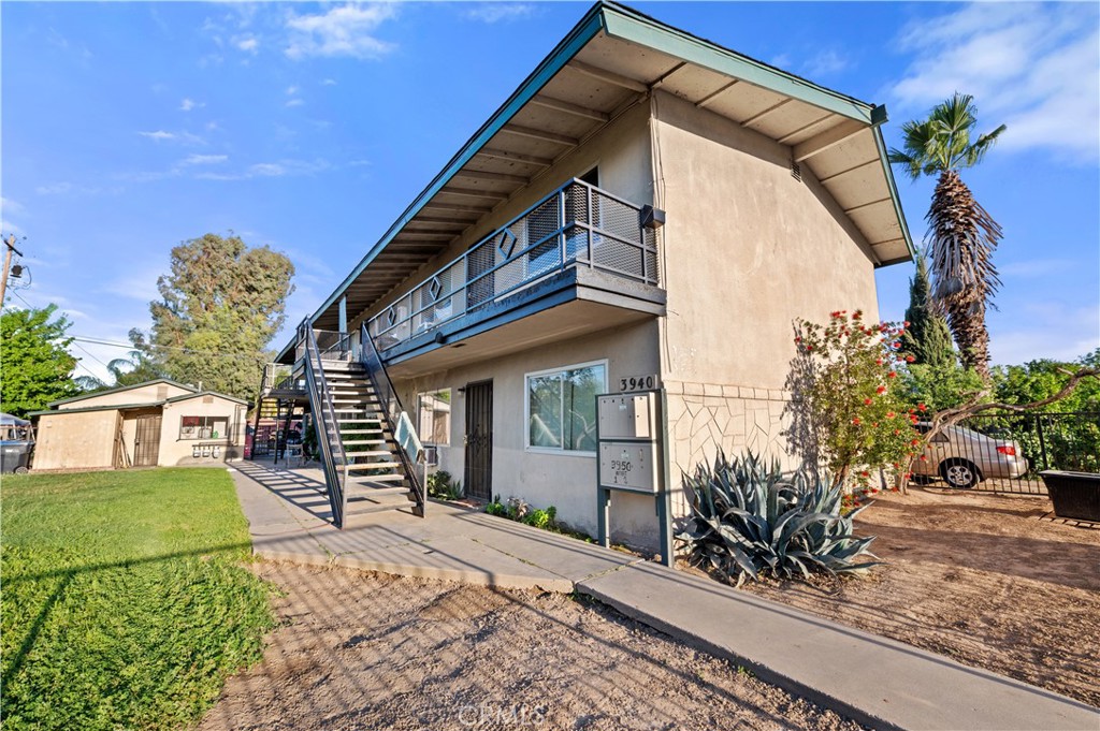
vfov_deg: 81.1
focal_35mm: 14
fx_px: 427
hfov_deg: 104.3
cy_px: 366
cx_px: 550
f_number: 9
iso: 250
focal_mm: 14
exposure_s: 1/100
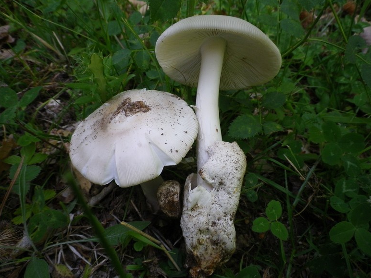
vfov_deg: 48.2
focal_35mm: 29
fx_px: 311
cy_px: 138
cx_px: 191
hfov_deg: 61.6
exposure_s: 1/100
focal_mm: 5.05
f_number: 3.5
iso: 160
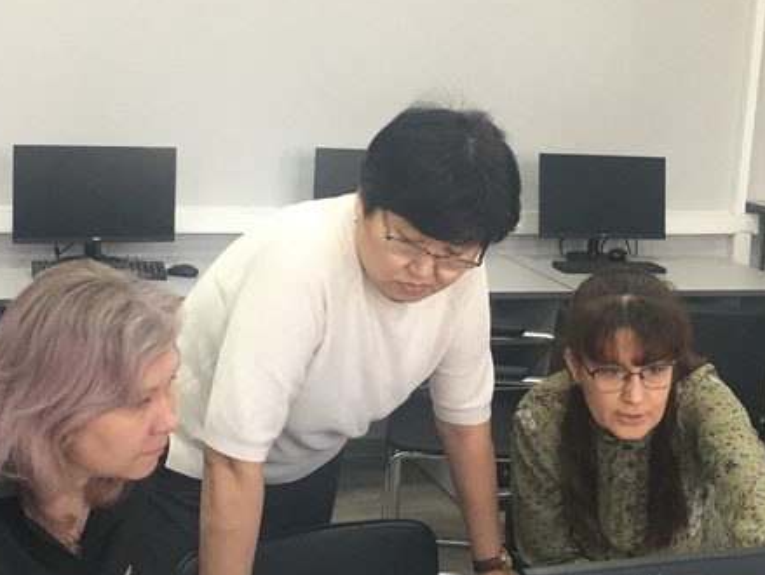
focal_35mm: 66
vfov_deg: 22.2
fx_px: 1460
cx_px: 429
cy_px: 225
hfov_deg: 29.3
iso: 50
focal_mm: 4.15
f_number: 2.2
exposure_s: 1/33
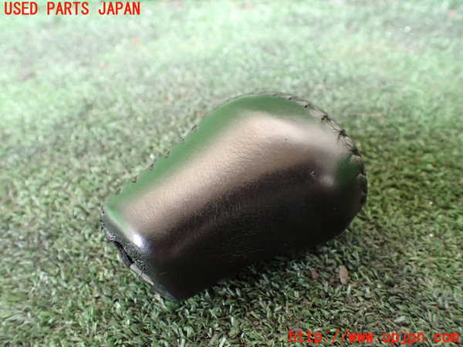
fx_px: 401
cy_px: 174
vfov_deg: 46.8
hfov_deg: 60.0
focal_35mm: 30
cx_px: 232
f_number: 2.3
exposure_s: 1/100
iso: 800
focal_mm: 5.4
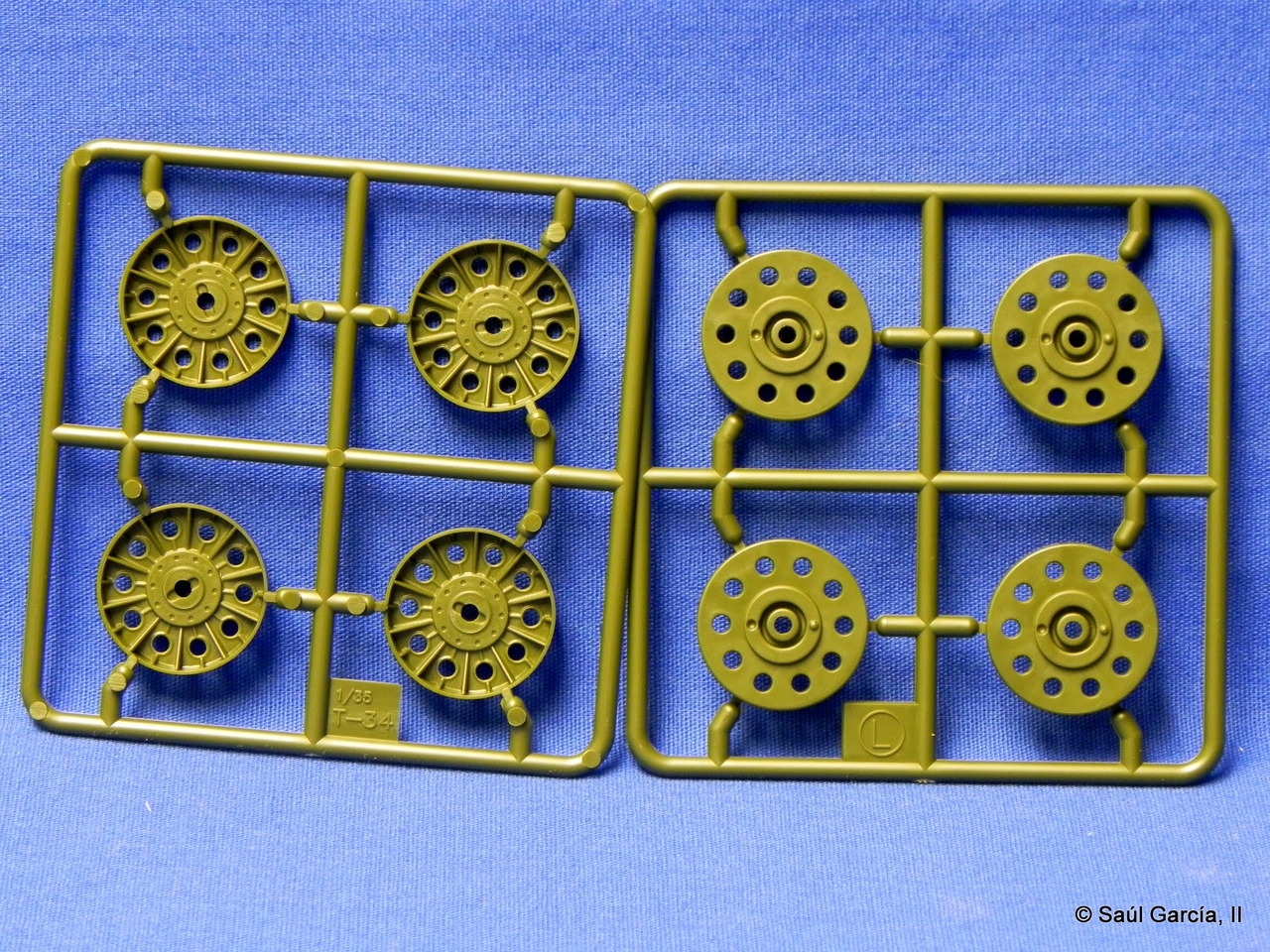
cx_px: 635
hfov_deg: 15.3
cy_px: 476
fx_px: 4733
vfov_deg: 11.5
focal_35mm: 129
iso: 400
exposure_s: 1/6
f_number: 4.5
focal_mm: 23
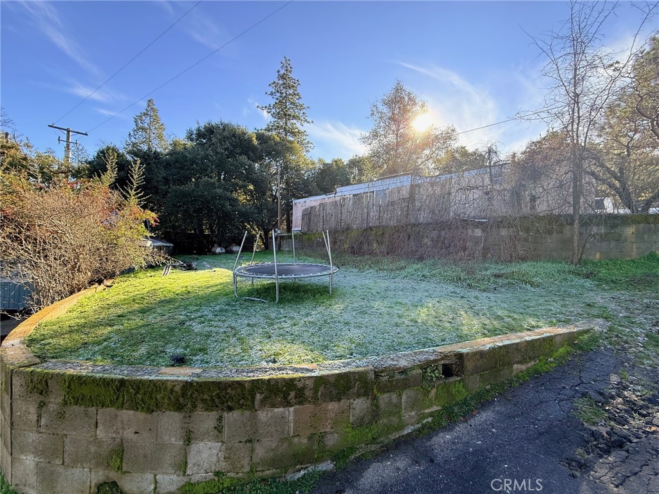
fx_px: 267
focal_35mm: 14
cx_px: 330
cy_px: 247
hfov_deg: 102.1
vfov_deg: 85.7
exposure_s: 1/365
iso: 64
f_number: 2.2
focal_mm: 2.22
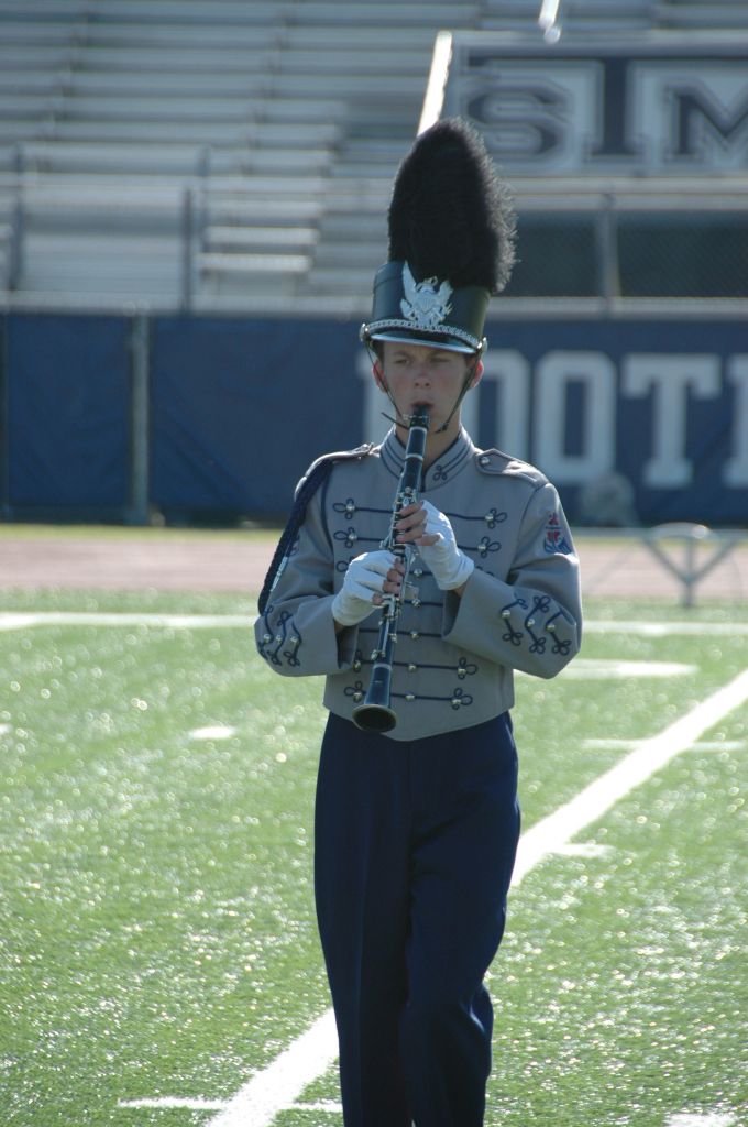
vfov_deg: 6.9
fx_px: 9375
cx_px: 374
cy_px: 564
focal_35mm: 300
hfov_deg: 4.6
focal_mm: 200
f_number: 5.6
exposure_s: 1/500
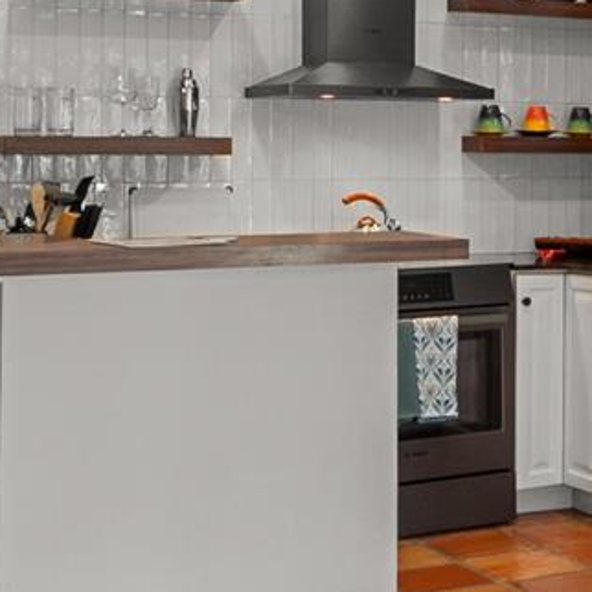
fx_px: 1567
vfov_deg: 21.3
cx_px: 680
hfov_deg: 20.2
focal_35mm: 81
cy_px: 190
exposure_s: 1/5
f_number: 7.1
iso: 100
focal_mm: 10
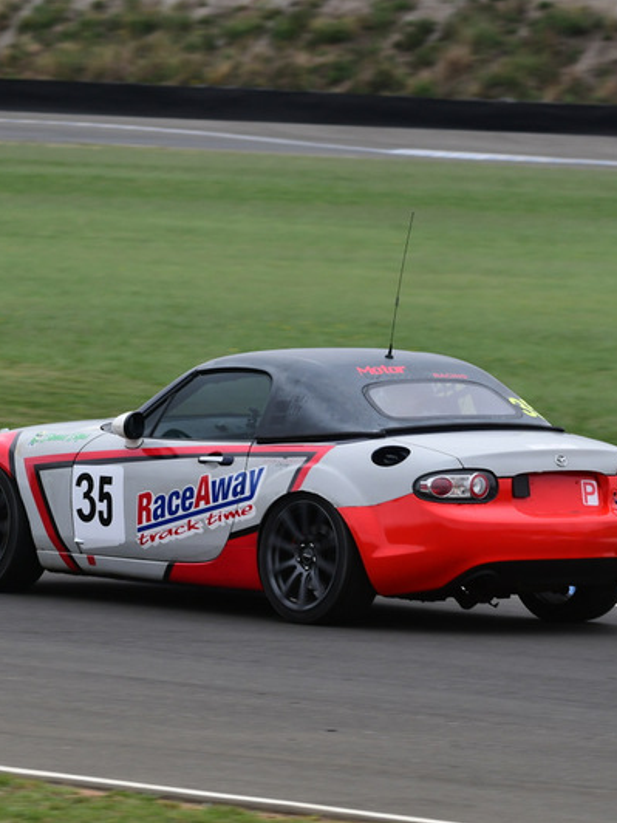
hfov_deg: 3.3
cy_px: 412
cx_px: 179
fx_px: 10837
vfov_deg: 4.3
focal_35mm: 456
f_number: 10
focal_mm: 210
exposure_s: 1/320
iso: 320
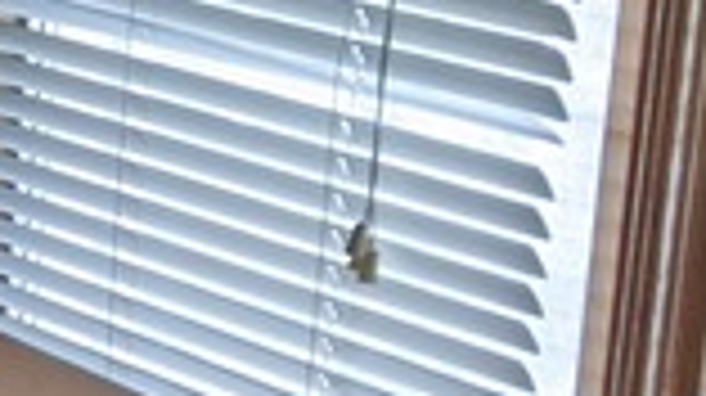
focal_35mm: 192
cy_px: 526
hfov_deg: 10.2
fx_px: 3591
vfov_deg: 6.3
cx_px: -782
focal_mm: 4.44
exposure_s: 1/24
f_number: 1.8
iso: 57
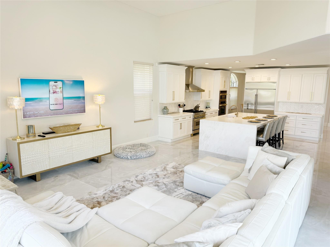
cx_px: 165
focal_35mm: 24
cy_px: 124
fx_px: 229
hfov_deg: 71.6
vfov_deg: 56.8
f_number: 1.78
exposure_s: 1/120
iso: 64
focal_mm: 6.86
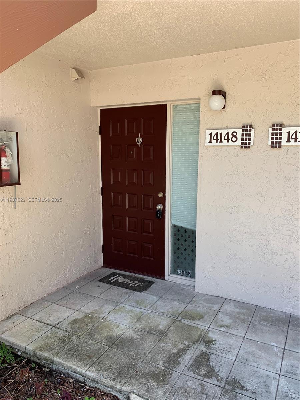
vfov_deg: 67.3
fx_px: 300
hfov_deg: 53.1
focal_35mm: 26
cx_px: 150
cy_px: 200
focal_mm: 4.25
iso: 25
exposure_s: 1/121
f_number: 1.8
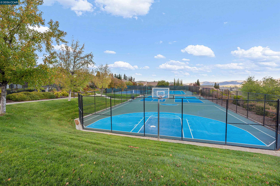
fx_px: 124
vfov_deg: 73.7
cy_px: 93
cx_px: 140
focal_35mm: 16
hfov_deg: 96.7
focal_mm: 16
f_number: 14
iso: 100
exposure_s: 1/40
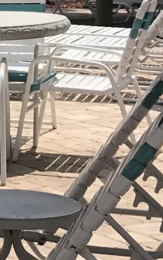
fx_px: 1187
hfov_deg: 6.5
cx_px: -460
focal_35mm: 167
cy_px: -45
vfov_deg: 12.3
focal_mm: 3.99
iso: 20
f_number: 1.8
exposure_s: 1/3831
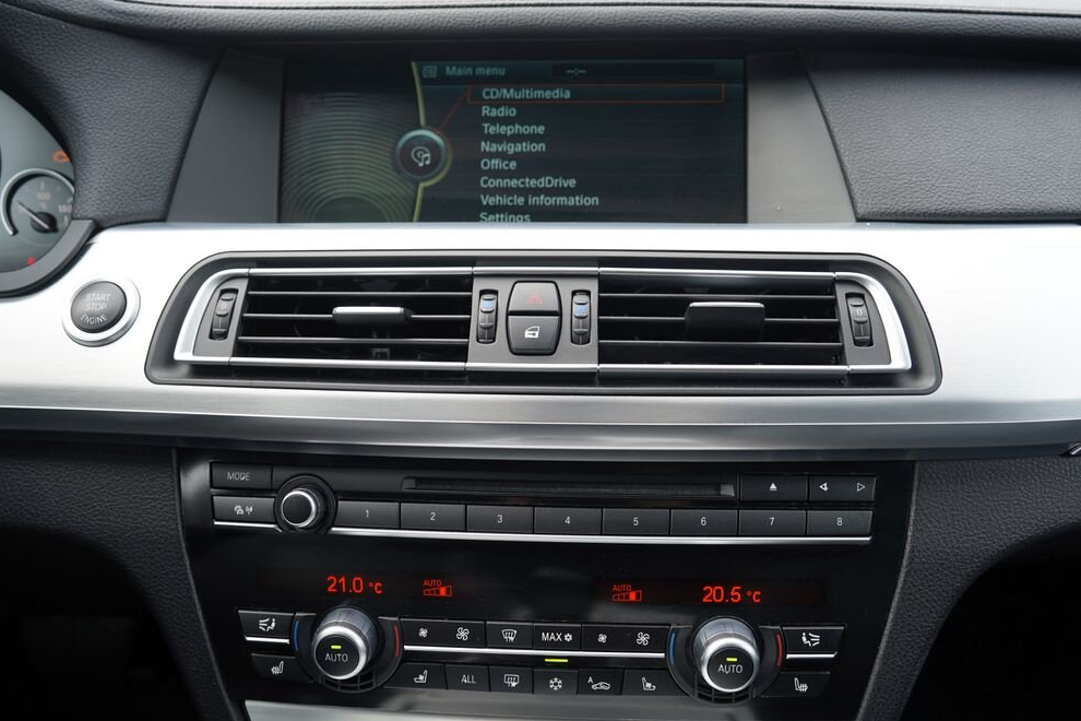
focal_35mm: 30
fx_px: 901
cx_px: 526
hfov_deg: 61.9
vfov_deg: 43.6
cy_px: 365
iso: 100
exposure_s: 1/80
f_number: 4
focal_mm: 29
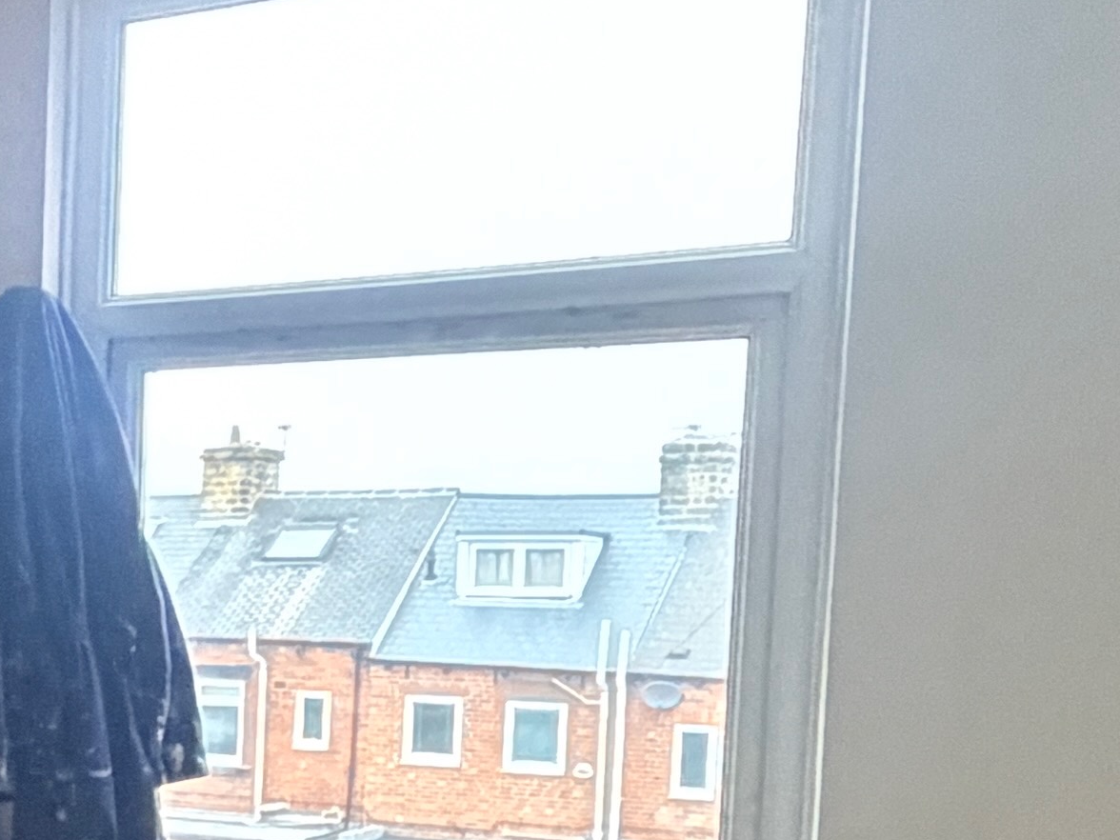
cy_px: 766
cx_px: -564
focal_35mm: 68
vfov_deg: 21.1
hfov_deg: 23.1
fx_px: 2200
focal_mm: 2.22
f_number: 2.2
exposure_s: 1/60
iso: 800
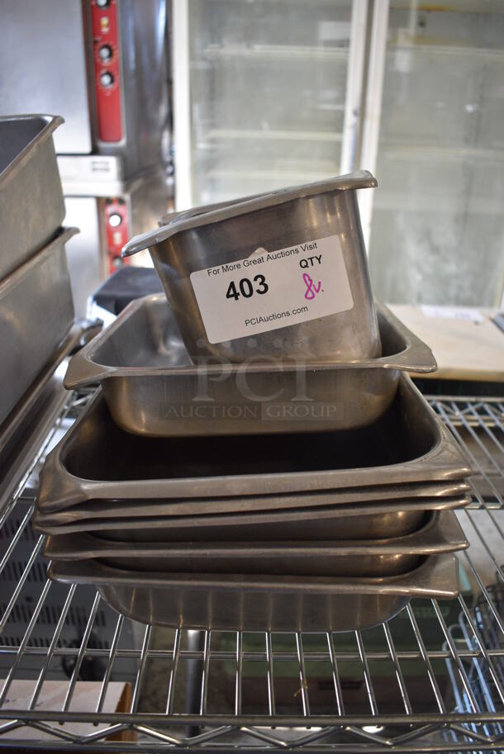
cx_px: 252
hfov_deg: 43.7
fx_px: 629
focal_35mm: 30
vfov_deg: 61.9
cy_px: 377
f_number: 3.5
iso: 1000
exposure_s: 1/125
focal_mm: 20
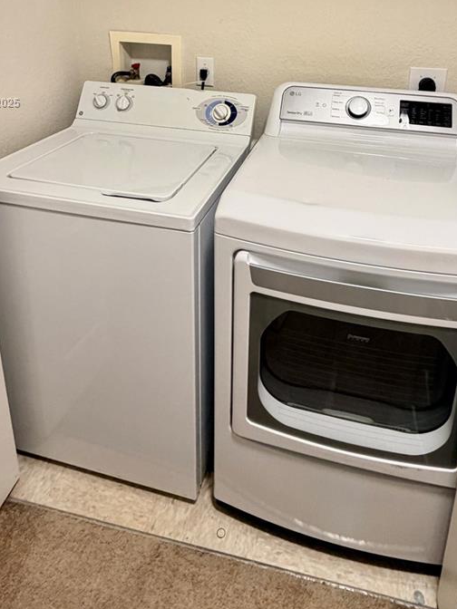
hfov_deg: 54.7
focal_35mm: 25
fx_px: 440
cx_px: 261
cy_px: 103
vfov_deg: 62.2
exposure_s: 1/60
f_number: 2.2
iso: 250
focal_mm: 2.22
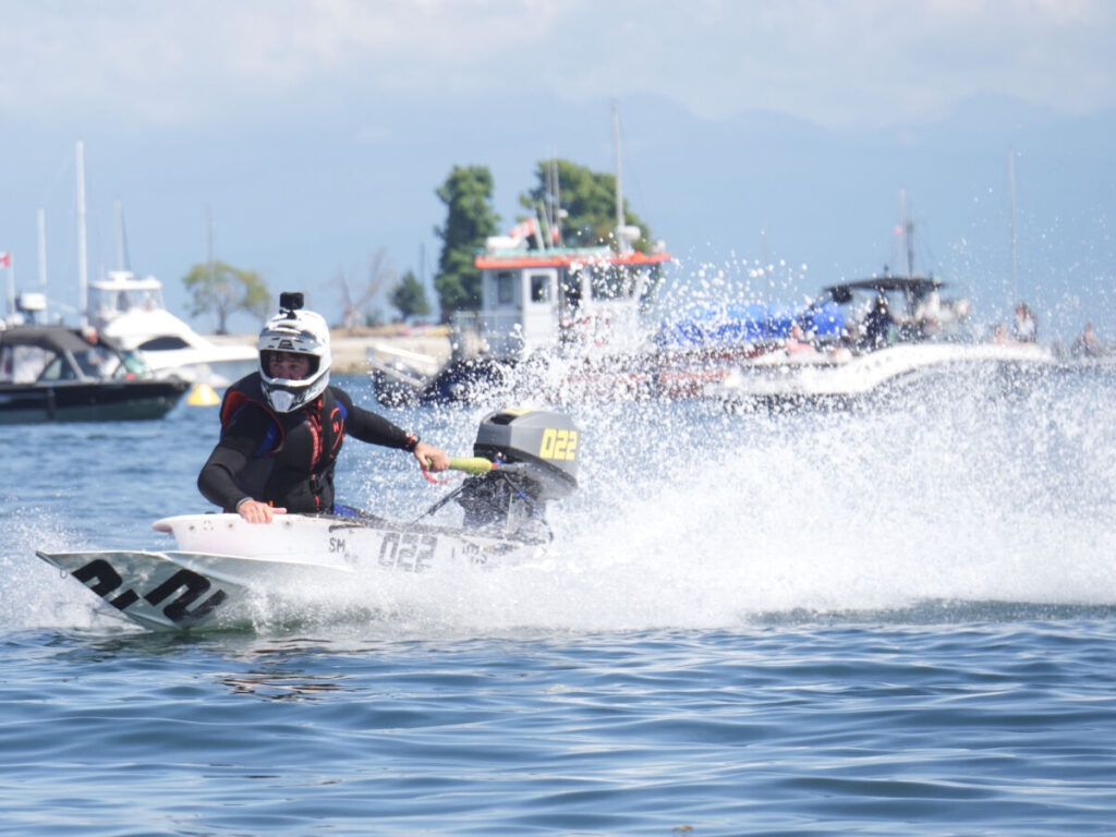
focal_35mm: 207
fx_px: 6674
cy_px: 418
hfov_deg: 9.6
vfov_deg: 7.2
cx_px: 558
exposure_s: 1/1000
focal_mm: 100
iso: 200
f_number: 4.5
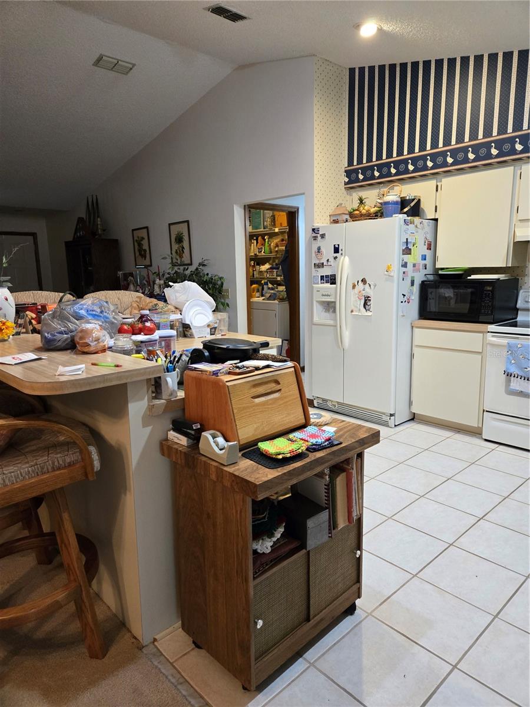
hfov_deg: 58.9
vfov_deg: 73.9
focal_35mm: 23
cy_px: 354
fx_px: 470
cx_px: 265
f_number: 1.8
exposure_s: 1/120
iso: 800
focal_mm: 5.4
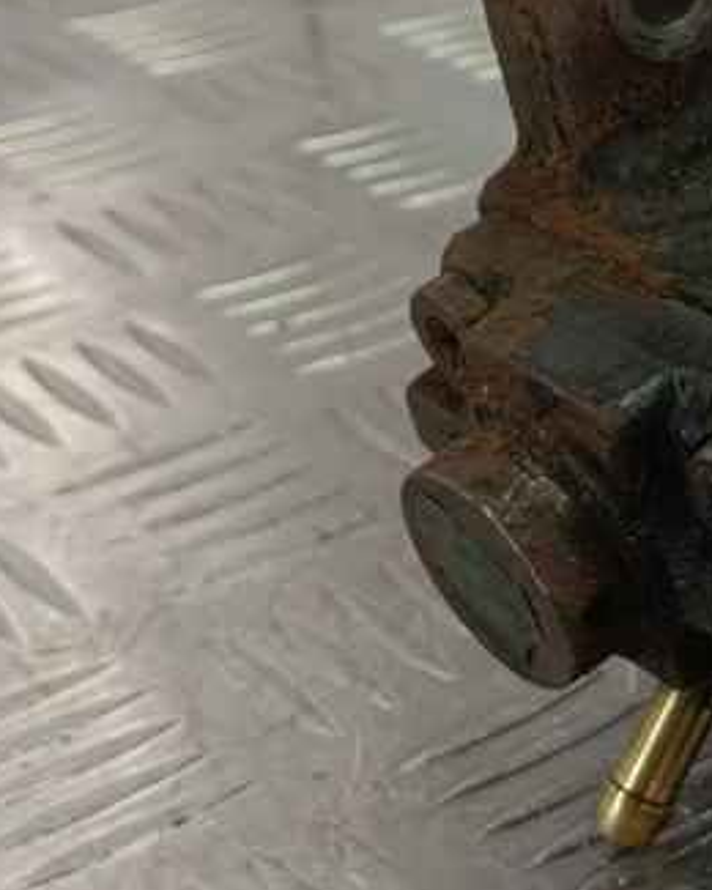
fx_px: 2186
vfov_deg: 23.0
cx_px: 1035
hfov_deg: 16.9
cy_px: 364
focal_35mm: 83
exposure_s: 1/50
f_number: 1.6
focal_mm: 4.11
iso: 104
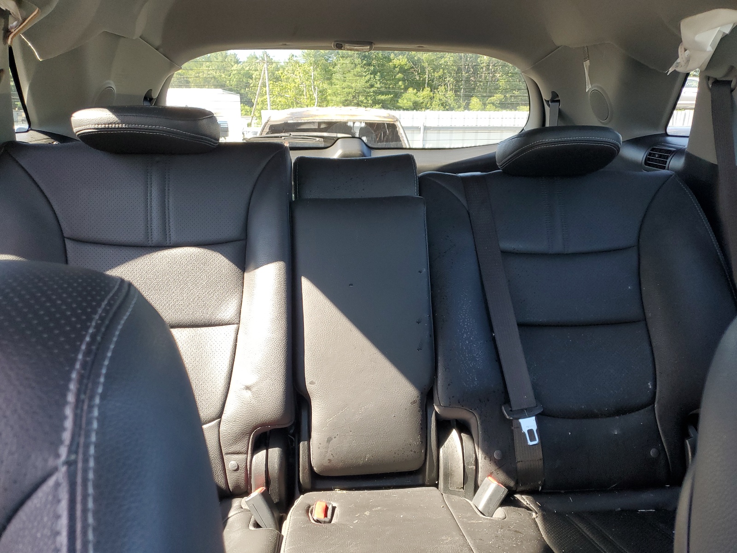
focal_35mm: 26
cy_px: 276
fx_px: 554
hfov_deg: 67.3
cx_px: 368
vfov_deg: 53.1
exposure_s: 1/120
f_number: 1.5
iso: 85
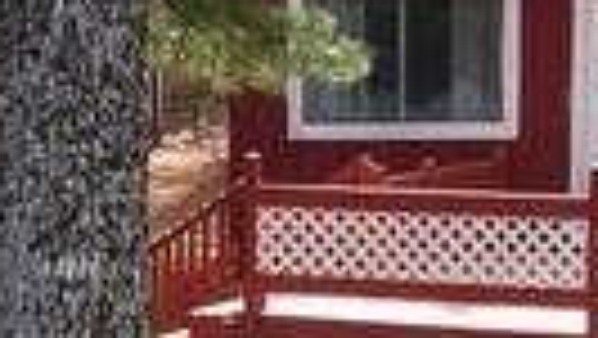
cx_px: -243
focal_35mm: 201
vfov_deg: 5.9
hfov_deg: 10.4
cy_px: 671
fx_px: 3189
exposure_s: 1/180
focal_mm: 4.5
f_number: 2.8
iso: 100
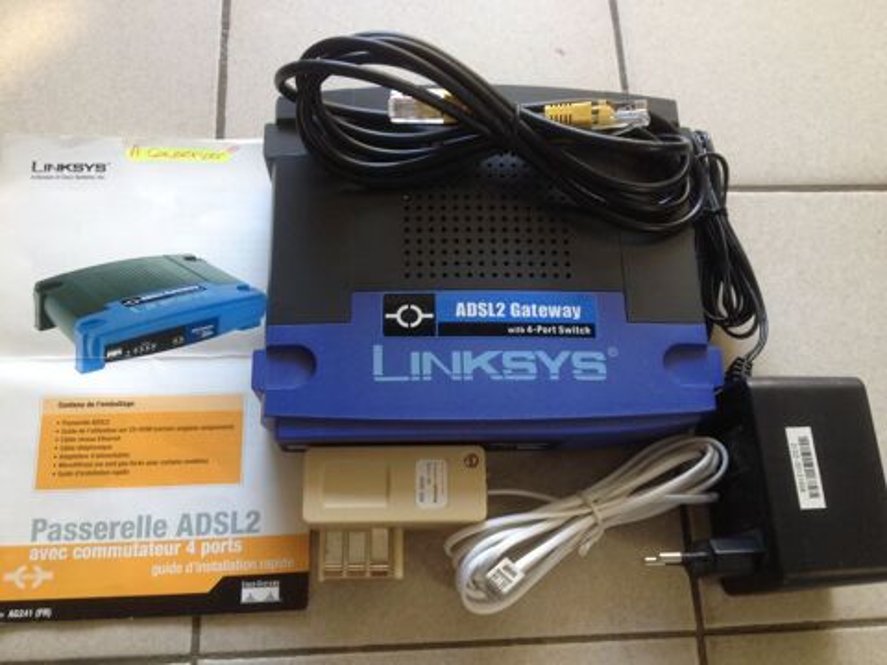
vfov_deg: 40.7
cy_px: 332
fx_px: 897
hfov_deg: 52.6
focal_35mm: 35
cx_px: 444
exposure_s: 1/20
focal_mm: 4.28
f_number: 2.4
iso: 50
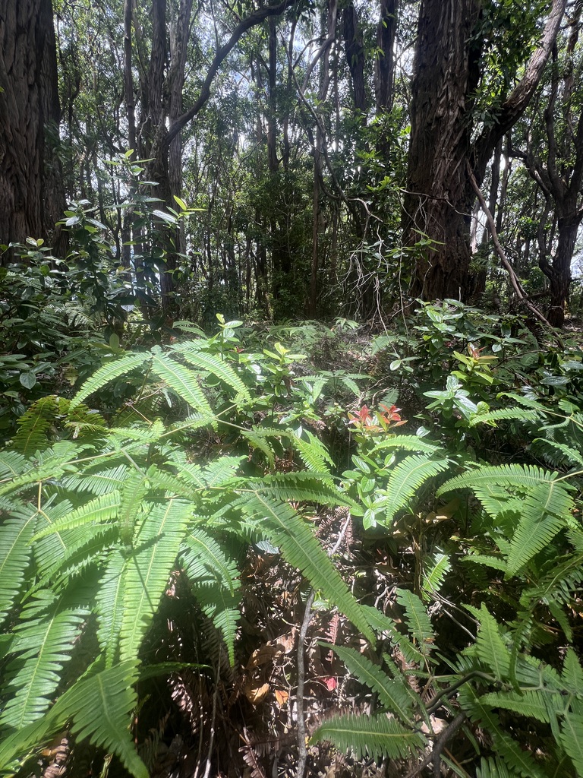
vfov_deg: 106.2
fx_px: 292
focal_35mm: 13
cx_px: 292
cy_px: 389
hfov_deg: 89.9
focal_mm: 1.57
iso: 32
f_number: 1.8
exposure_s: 1/203
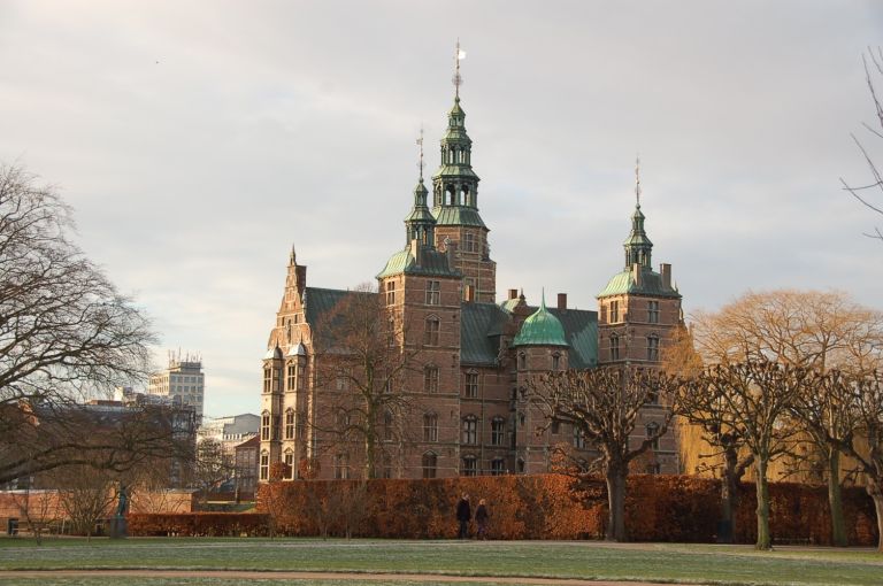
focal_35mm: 72
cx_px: 442
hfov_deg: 28.1
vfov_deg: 18.9
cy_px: 293
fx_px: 1764
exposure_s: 1/500
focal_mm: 48
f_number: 5.6
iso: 400
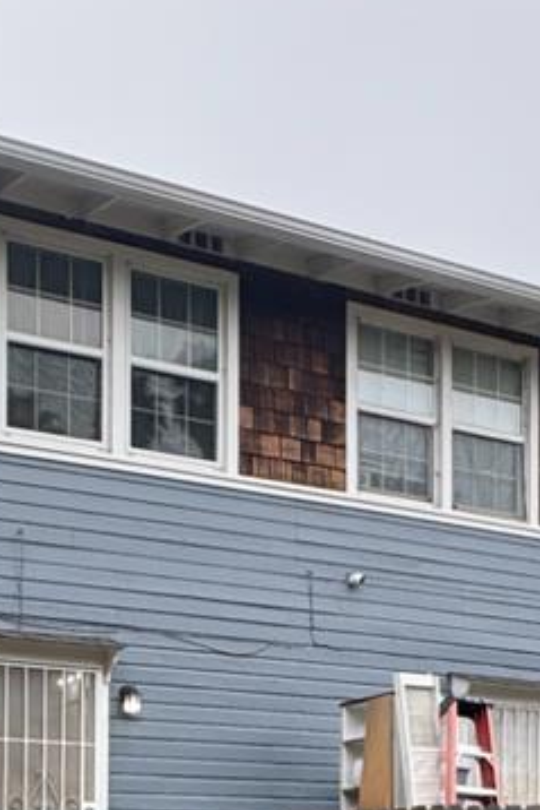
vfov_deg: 29.8
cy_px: 873
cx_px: 297
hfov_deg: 22.3
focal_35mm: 61
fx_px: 1371
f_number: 2.2
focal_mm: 2.22
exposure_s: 1/303
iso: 40
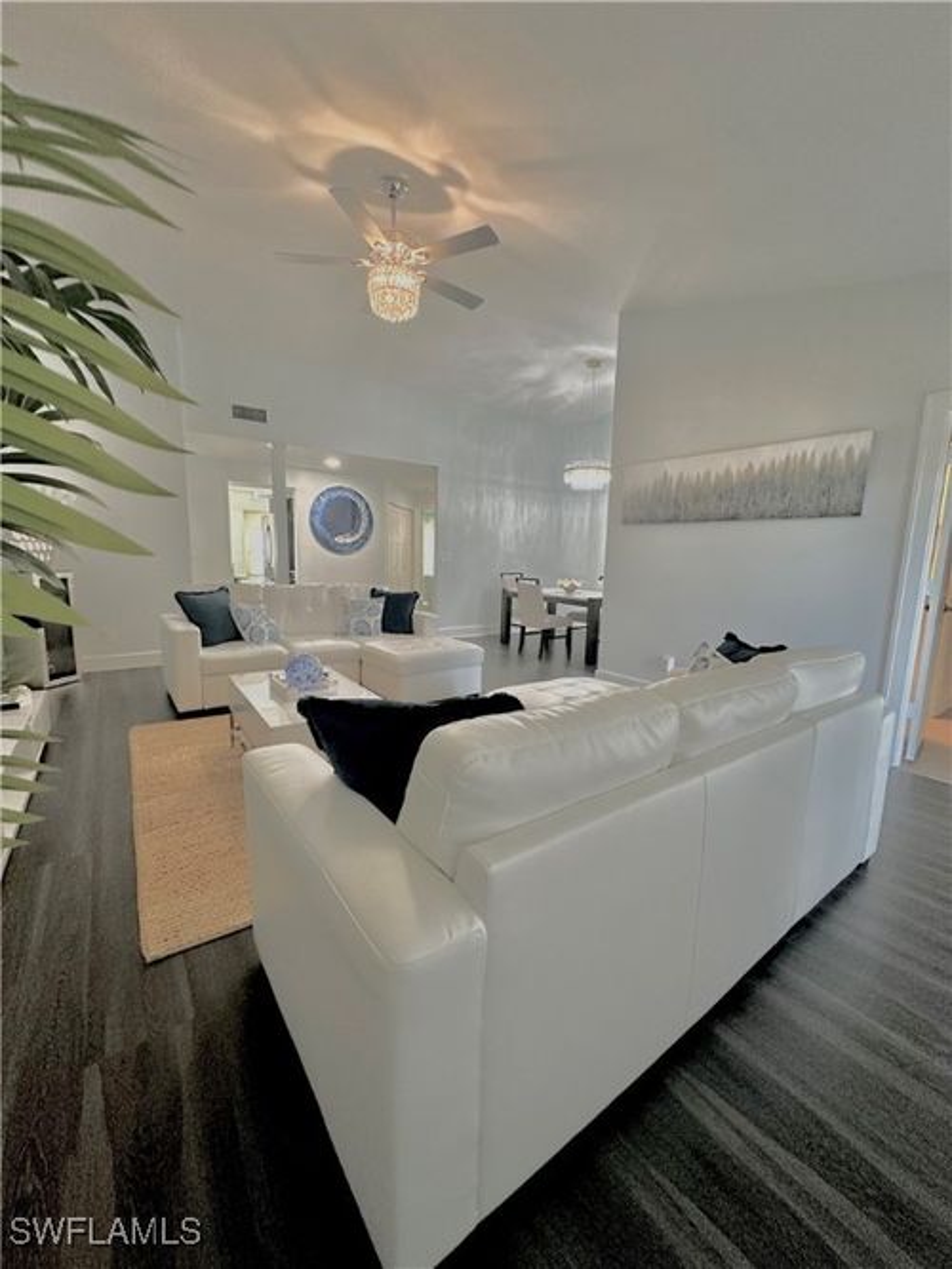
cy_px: 634
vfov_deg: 102.1
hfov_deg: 85.7
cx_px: 476
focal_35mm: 14
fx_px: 514
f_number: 2.2
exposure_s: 1/60
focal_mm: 2.22
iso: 250
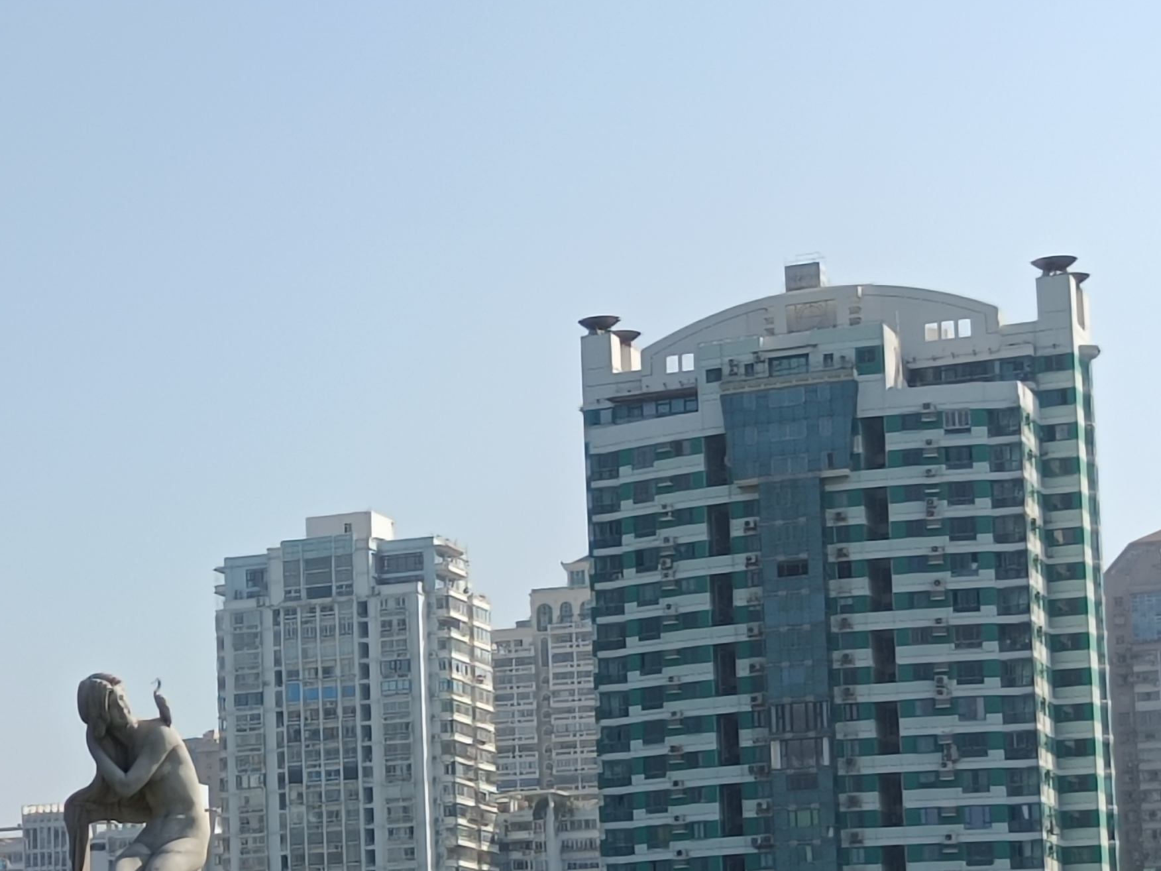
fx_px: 3522
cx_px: -58
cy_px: 789
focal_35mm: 105
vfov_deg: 14.0
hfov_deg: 18.1
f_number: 1.88
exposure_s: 1/758
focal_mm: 5.59
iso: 100
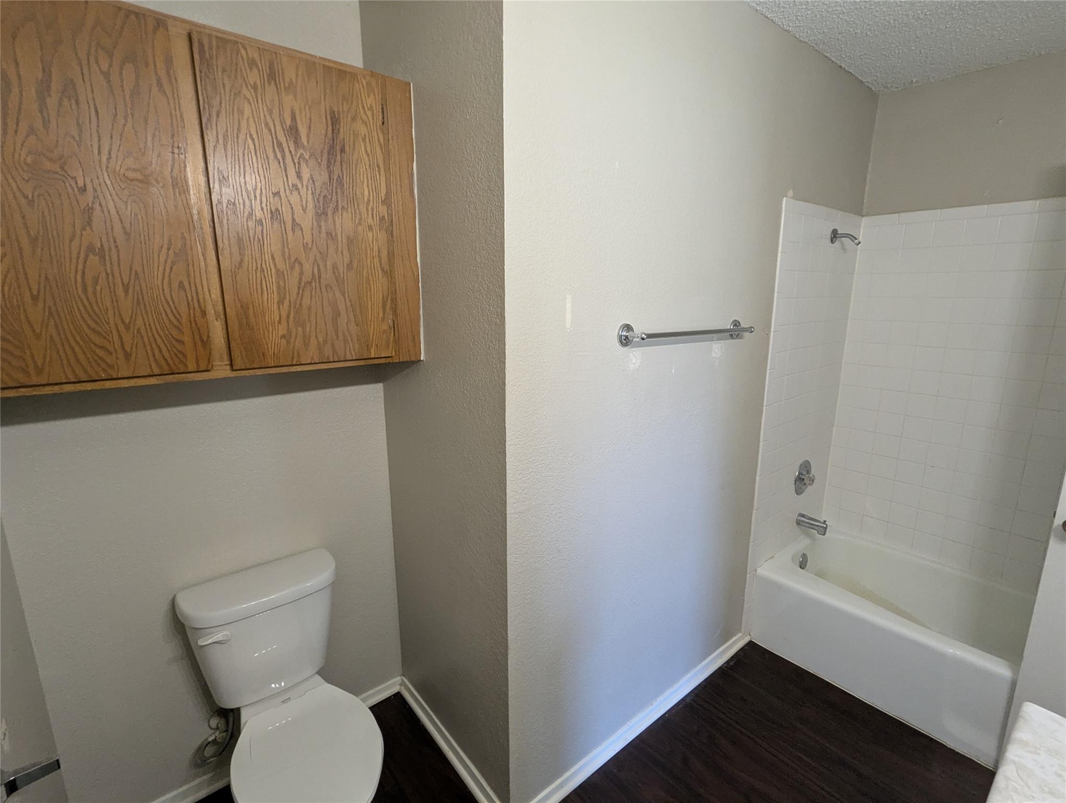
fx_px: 493
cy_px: 402
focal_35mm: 16
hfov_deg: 94.4
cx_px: 533
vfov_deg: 78.2
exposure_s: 1/60
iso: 220
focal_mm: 2.35
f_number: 2.2
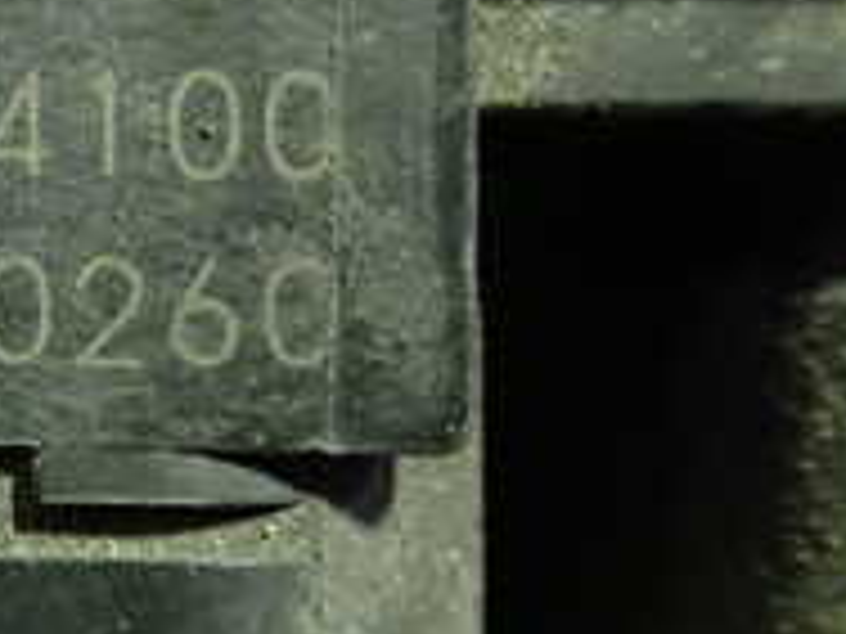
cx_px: -338
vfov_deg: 14.5
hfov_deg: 17.7
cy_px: 184
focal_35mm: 102
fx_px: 2493
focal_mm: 5.79
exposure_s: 1/30
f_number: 2.4
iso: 640
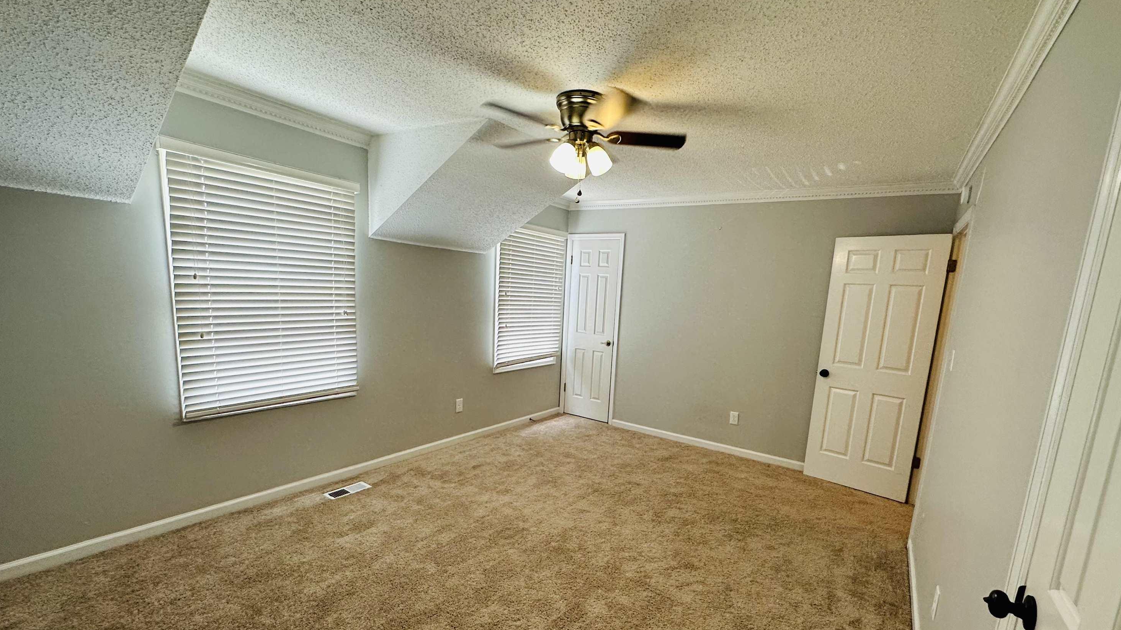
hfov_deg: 99.3
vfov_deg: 66.6
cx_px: 579
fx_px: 476
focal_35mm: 16
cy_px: 369
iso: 200
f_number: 2.2
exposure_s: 1/120
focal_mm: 2.22
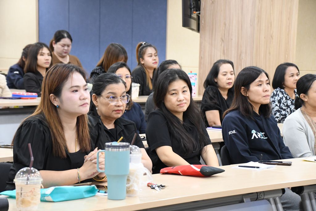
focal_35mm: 105
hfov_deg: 19.5
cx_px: 158
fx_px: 922
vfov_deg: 13.0
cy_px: 106
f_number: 5
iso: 3200
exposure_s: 1/60
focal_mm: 70
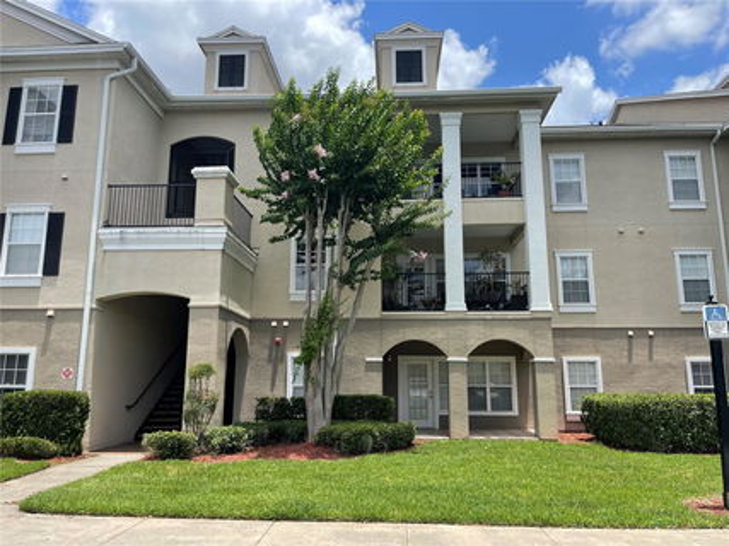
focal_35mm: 26
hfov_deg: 67.3
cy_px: 273
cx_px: 364
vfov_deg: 53.0
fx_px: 547
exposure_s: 1/2786
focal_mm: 5.1
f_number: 1.6
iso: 32
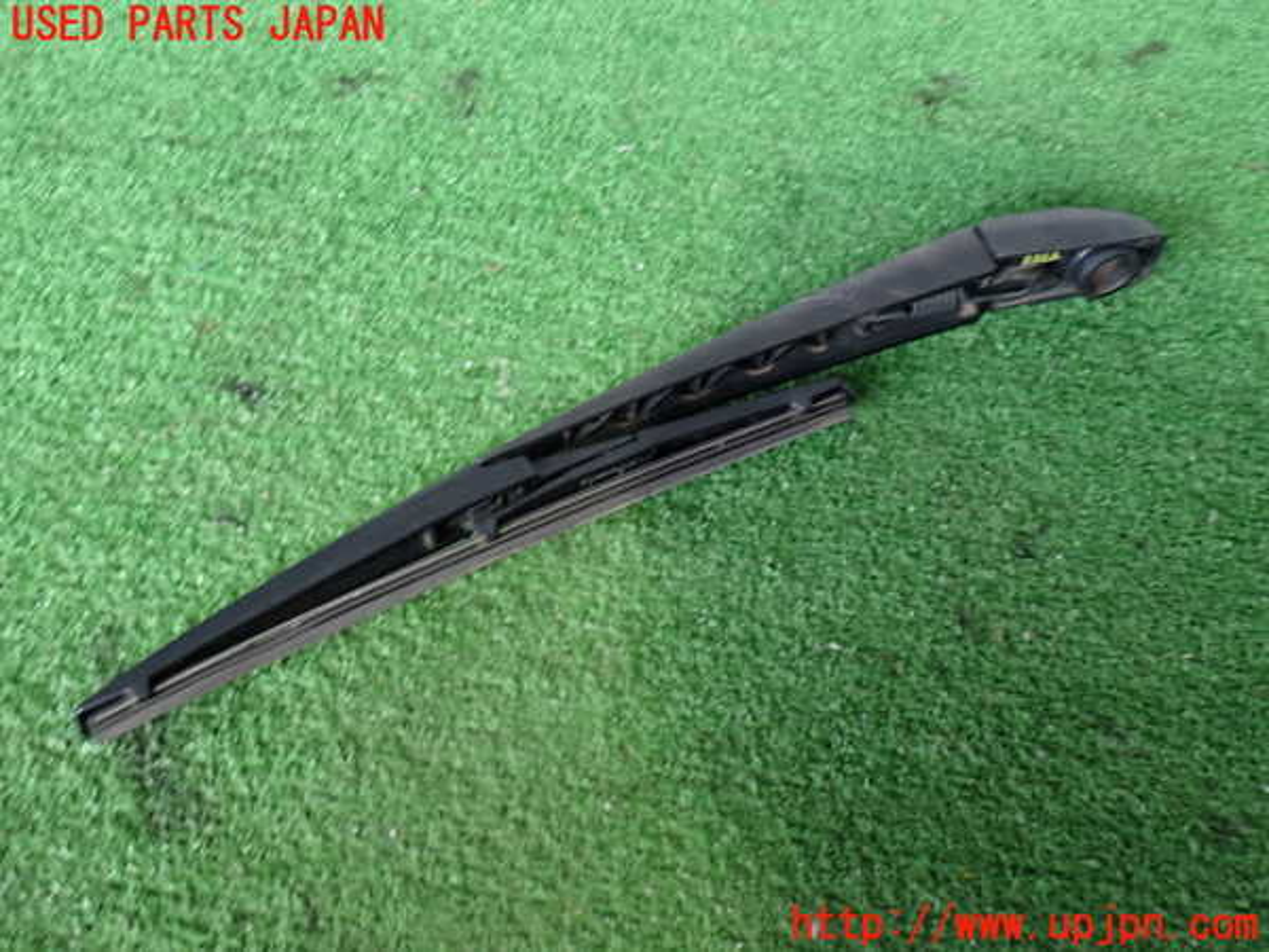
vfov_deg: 44.2
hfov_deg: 56.8
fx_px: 1173
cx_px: 634
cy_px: 476
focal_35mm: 32
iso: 320
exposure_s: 1/30
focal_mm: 5.79
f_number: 2.4
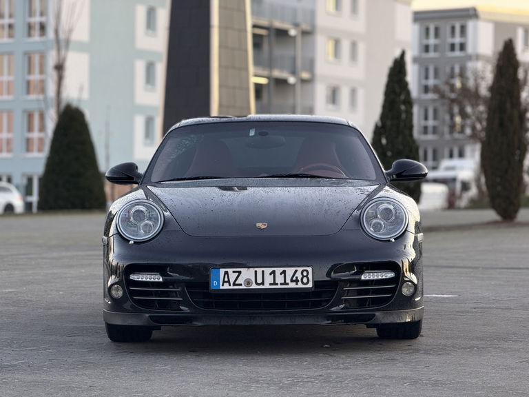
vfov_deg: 12.3
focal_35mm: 120
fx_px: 1834
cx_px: 264
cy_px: 198
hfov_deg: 16.4
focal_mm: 15.66
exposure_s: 1/99
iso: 160
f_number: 2.8
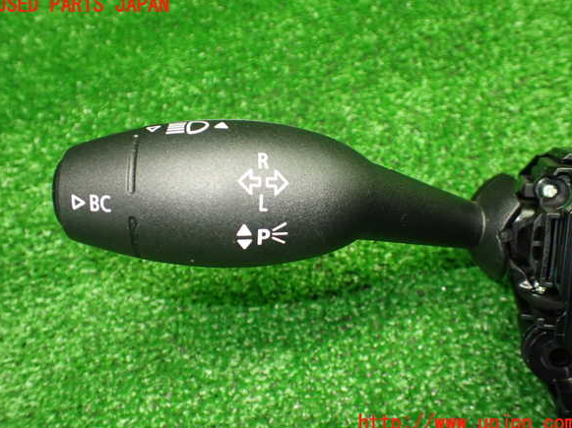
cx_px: 286
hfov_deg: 58.4
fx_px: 512
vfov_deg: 45.4
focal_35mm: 31
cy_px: 214
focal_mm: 5.4
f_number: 2.3
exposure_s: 1/100
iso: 800
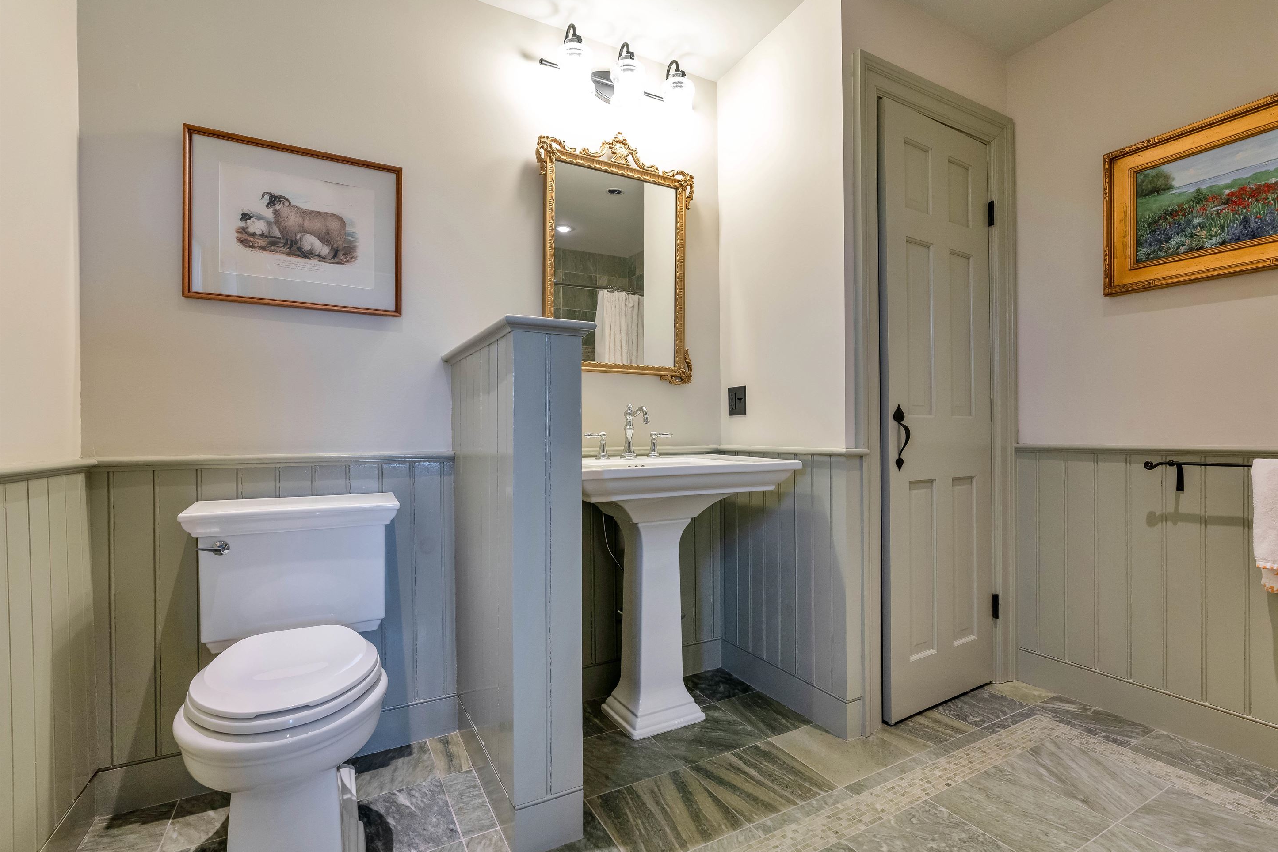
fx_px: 604
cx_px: 677
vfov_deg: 70.4
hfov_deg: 93.2
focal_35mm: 17
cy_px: 436
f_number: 8
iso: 800
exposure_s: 1/30
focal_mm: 16
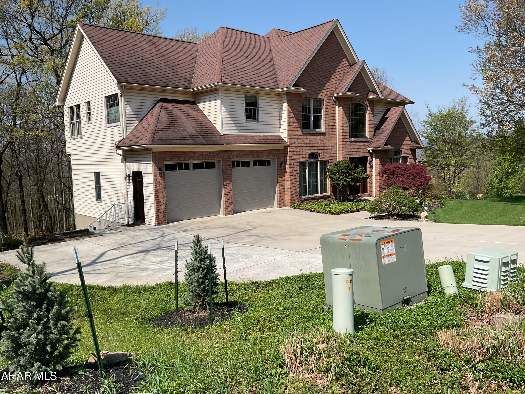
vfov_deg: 48.2
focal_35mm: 29
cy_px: 197
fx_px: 440
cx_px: 262
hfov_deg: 61.7
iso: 16
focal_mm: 3
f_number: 1.8
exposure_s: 1/2141
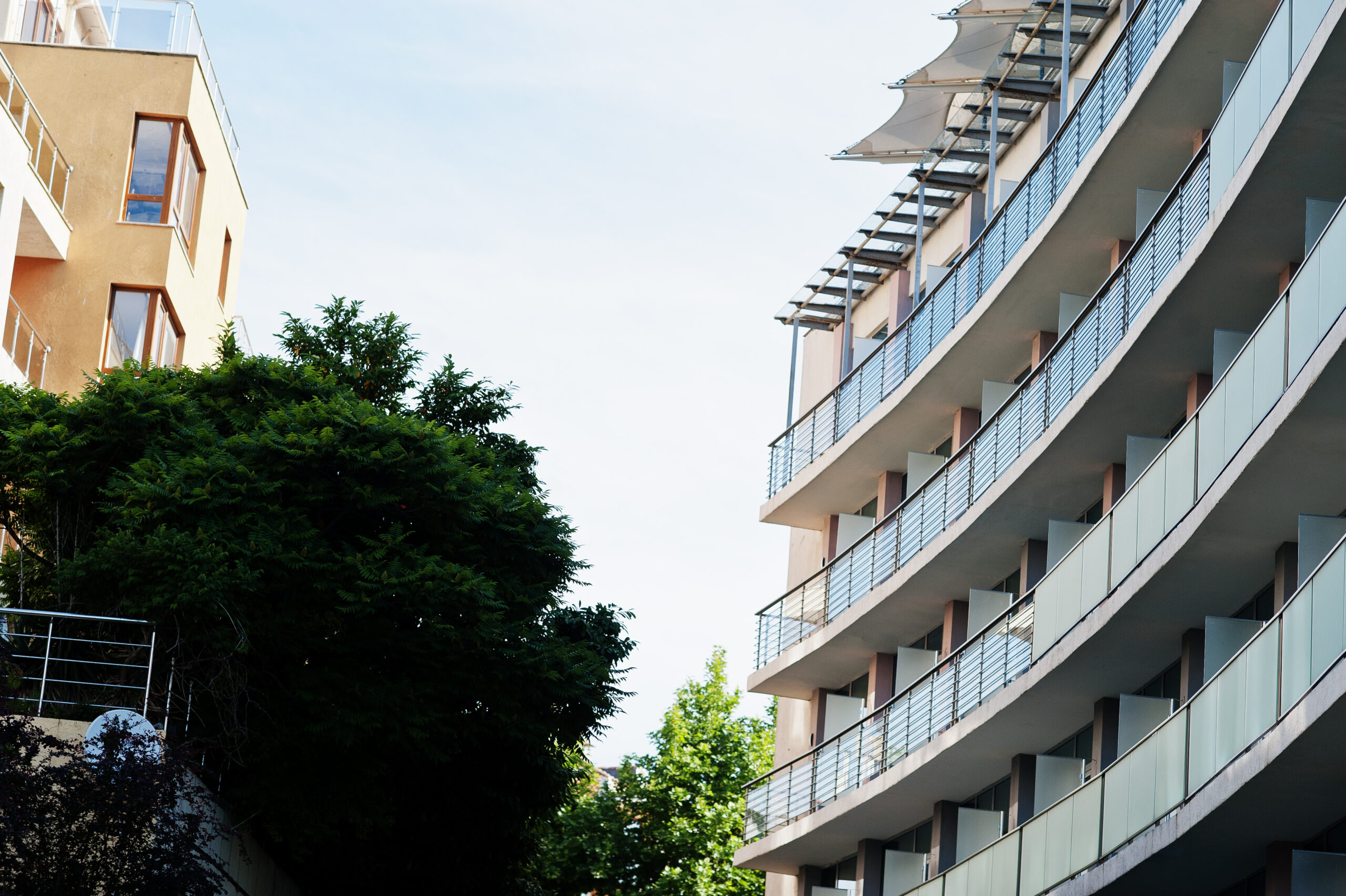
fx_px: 3176
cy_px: 448
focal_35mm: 85
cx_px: 673
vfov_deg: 16.0
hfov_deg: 23.9
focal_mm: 85
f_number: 3.5
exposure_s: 1/2000
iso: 200
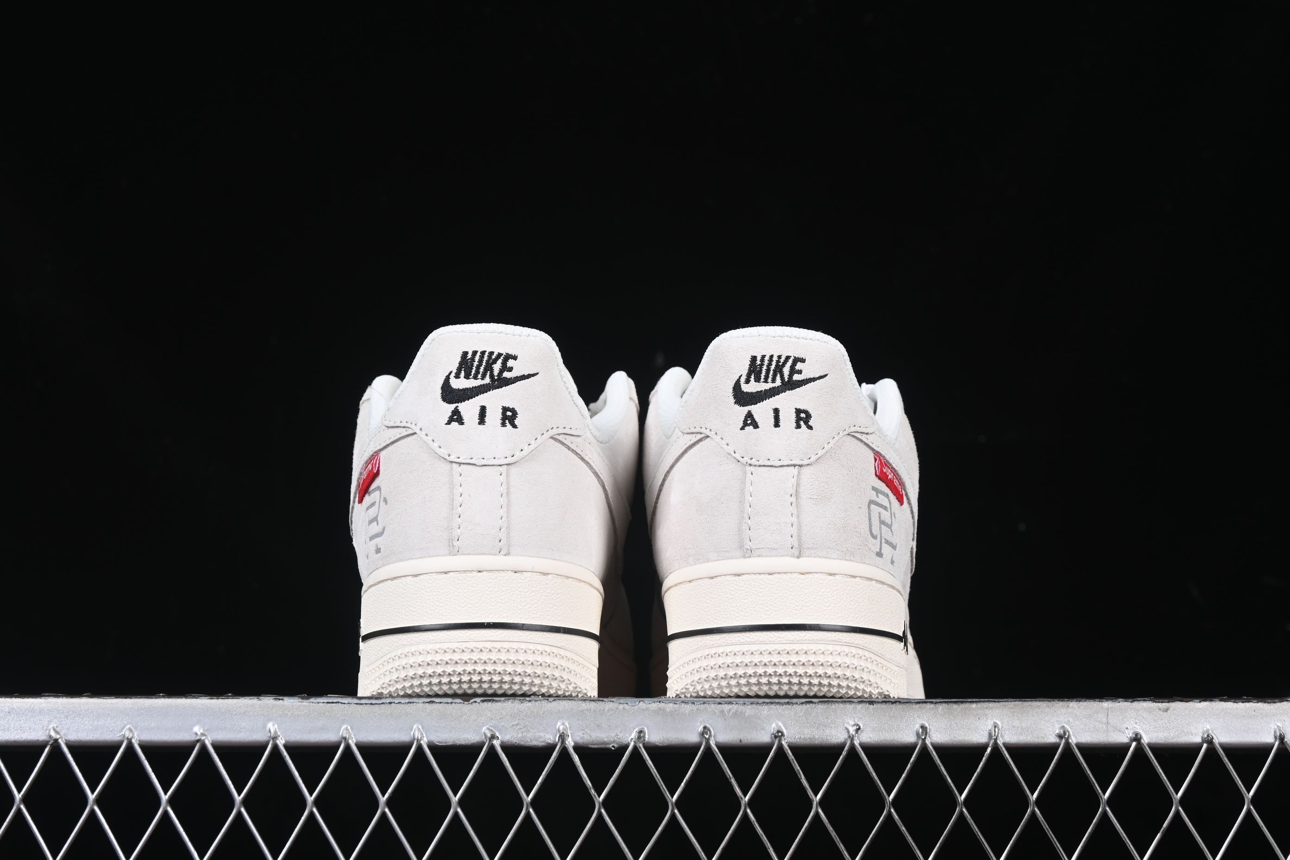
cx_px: 645
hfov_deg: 27.0
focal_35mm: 75
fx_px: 2687
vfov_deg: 18.2
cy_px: 430
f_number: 8
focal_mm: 50
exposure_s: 1/80
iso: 160
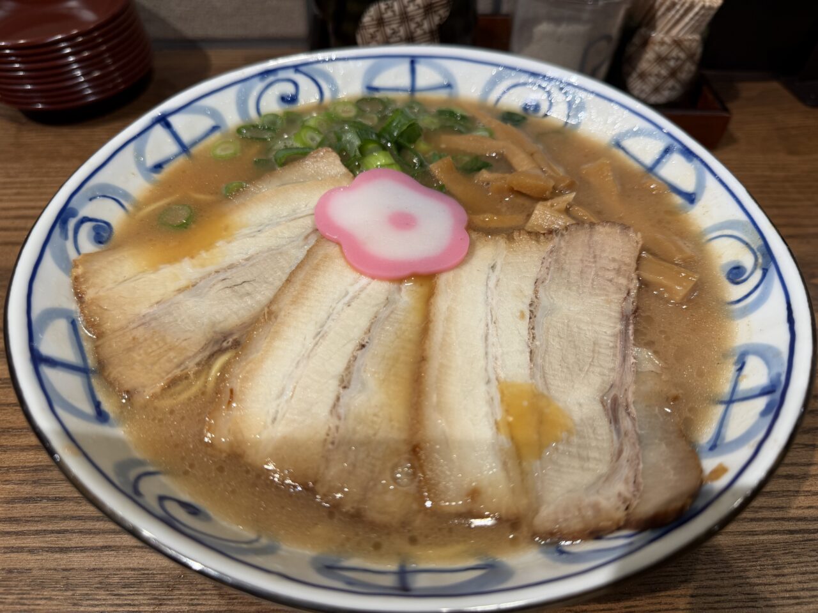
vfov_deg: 56.8
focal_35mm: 24
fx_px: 567
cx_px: 409
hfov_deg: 71.6
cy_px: 306
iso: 50
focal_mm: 6.76
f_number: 1.78
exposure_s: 1/63
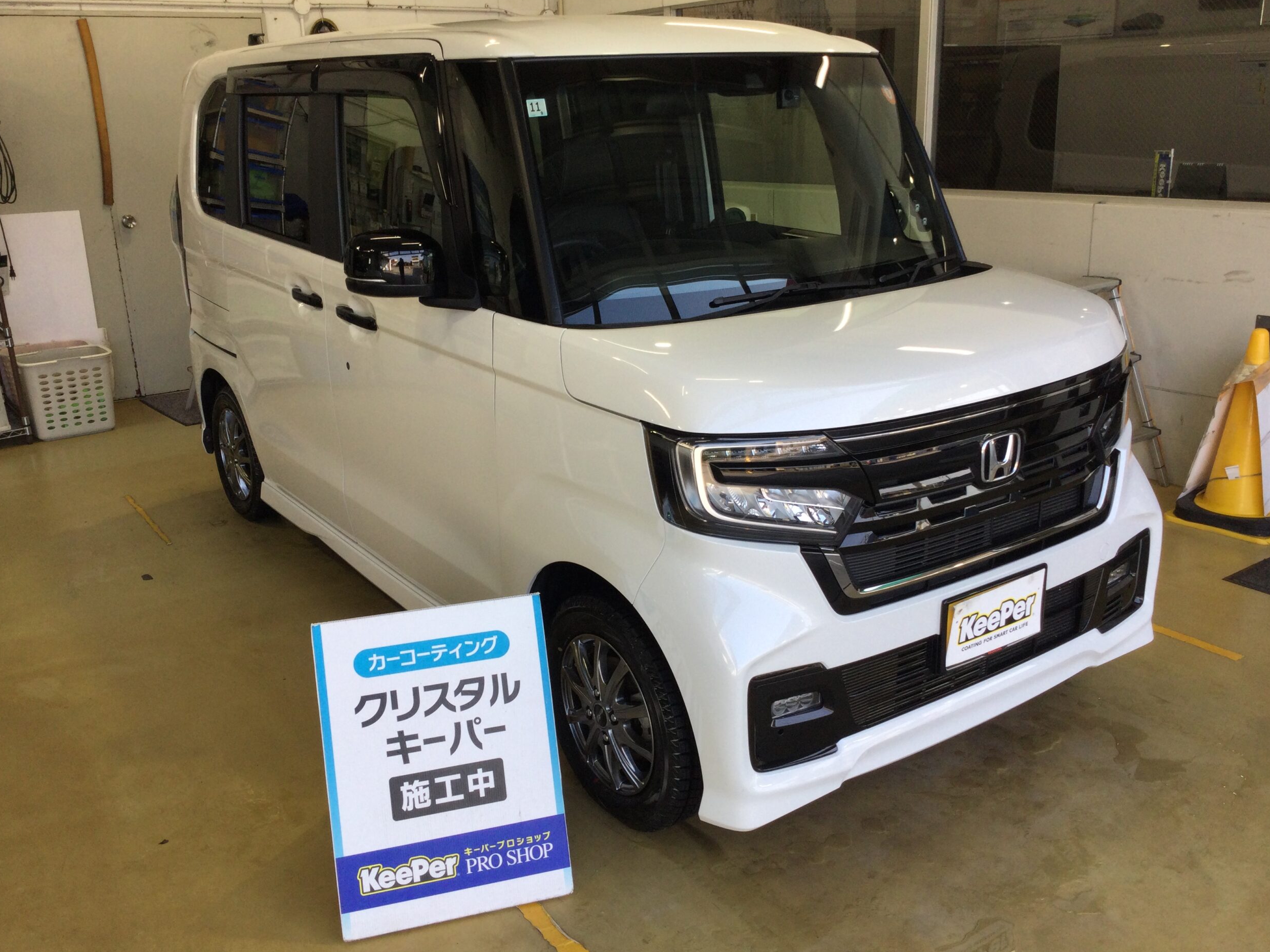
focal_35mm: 32
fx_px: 1174
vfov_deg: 44.2
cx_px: 627
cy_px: 475
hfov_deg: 56.8
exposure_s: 1/127
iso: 25
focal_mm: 3.3
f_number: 2.4
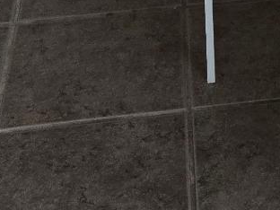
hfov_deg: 12.5
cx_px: 410
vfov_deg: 8.1
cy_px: -465
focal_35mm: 151
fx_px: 1221
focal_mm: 5.4
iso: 200
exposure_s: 1/120
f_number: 1.8
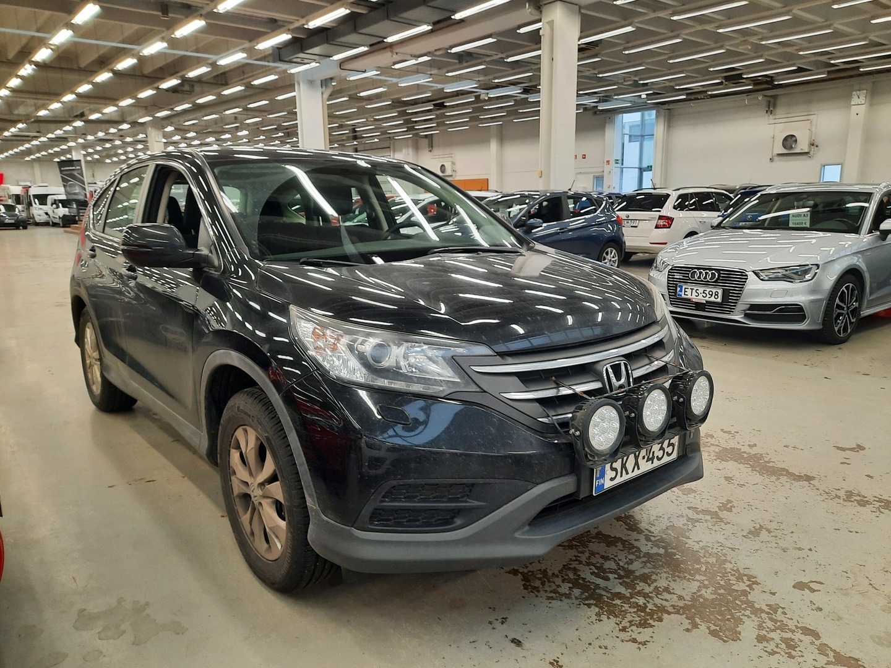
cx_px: 446
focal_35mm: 25
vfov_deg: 54.9
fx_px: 643
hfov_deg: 69.4
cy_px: 334
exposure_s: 1/50
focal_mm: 4.6
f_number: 2
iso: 160
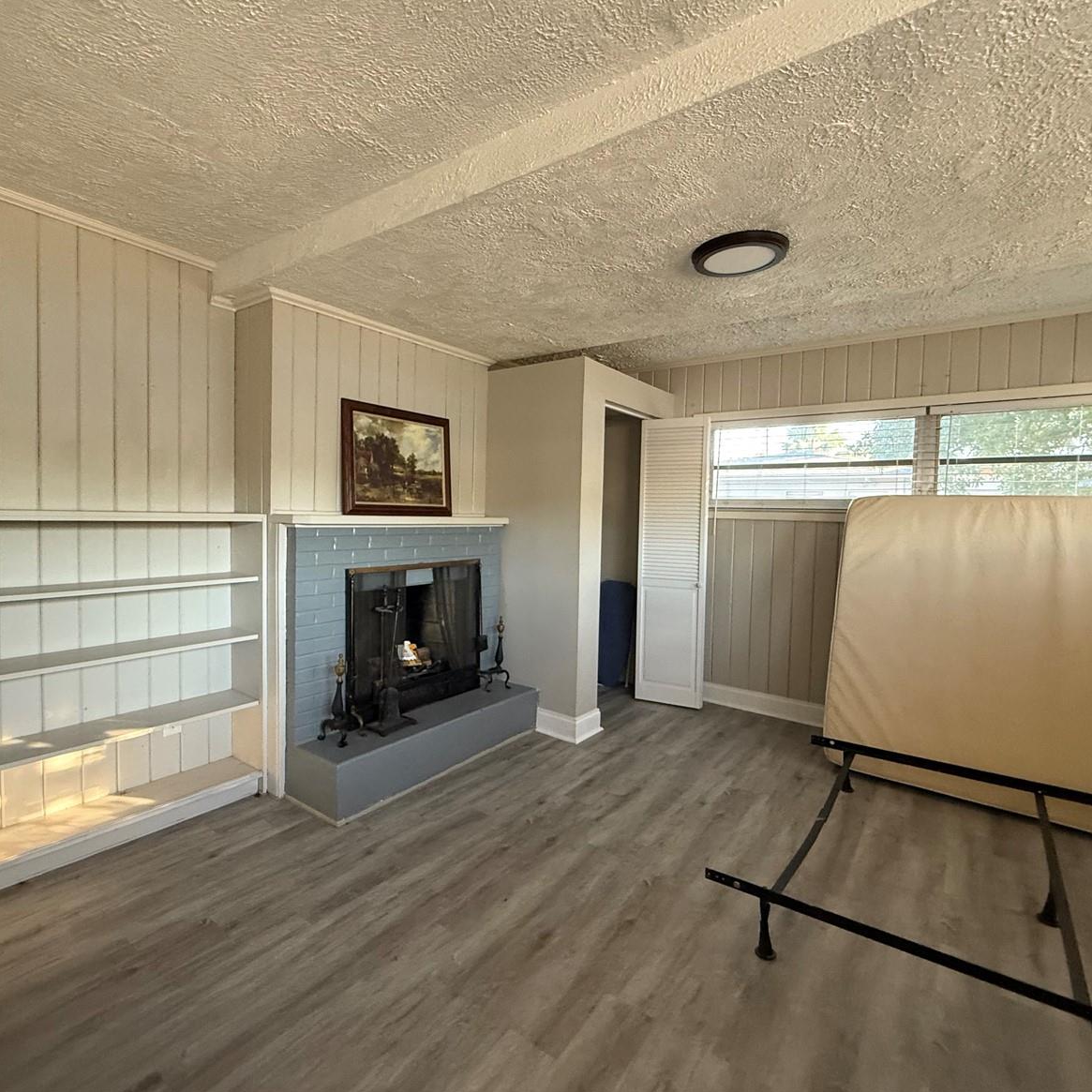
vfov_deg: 84.0
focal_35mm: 17
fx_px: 607
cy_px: 532
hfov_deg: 83.8
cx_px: 508
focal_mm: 2.22
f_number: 2.2
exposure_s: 1/60
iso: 500
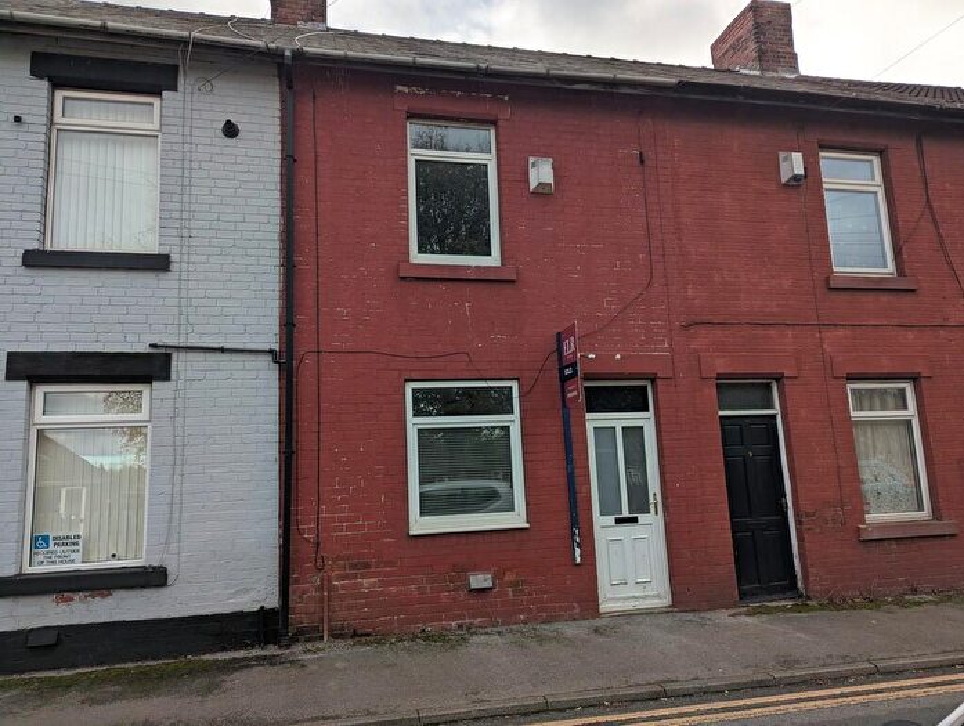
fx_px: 669
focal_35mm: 24
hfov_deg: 71.5
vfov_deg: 56.9
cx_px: 482
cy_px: 363
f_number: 1.85
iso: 27
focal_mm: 6.81
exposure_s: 1/1364
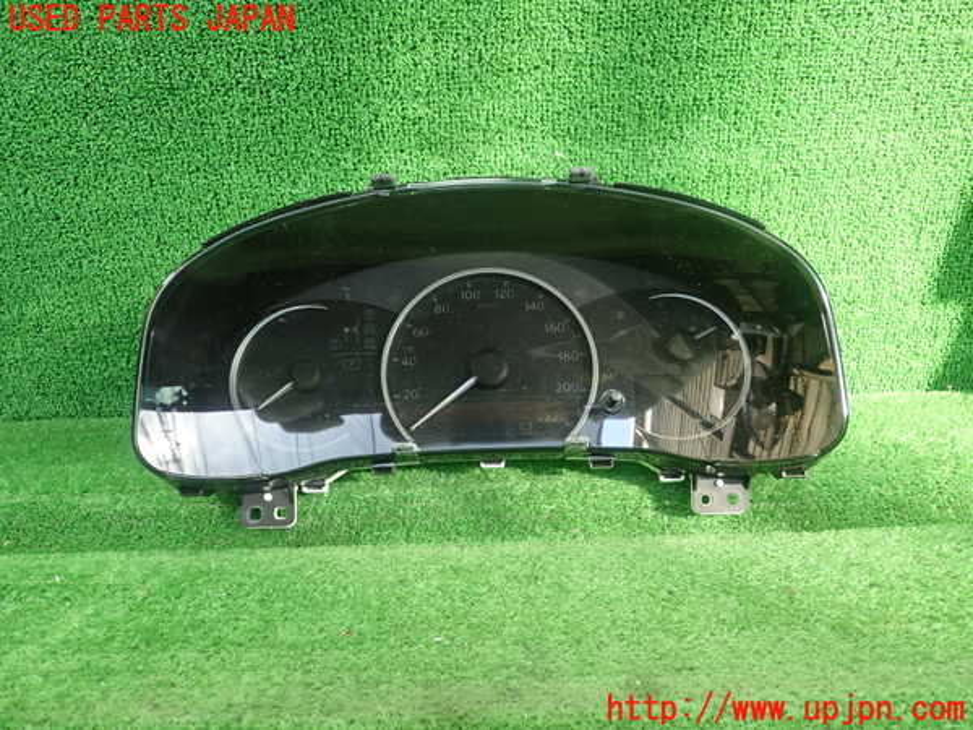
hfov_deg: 60.0
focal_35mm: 30
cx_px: 486
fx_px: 843
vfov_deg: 46.8
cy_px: 365
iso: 320
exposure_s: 1/125
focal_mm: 5.5
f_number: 2.3
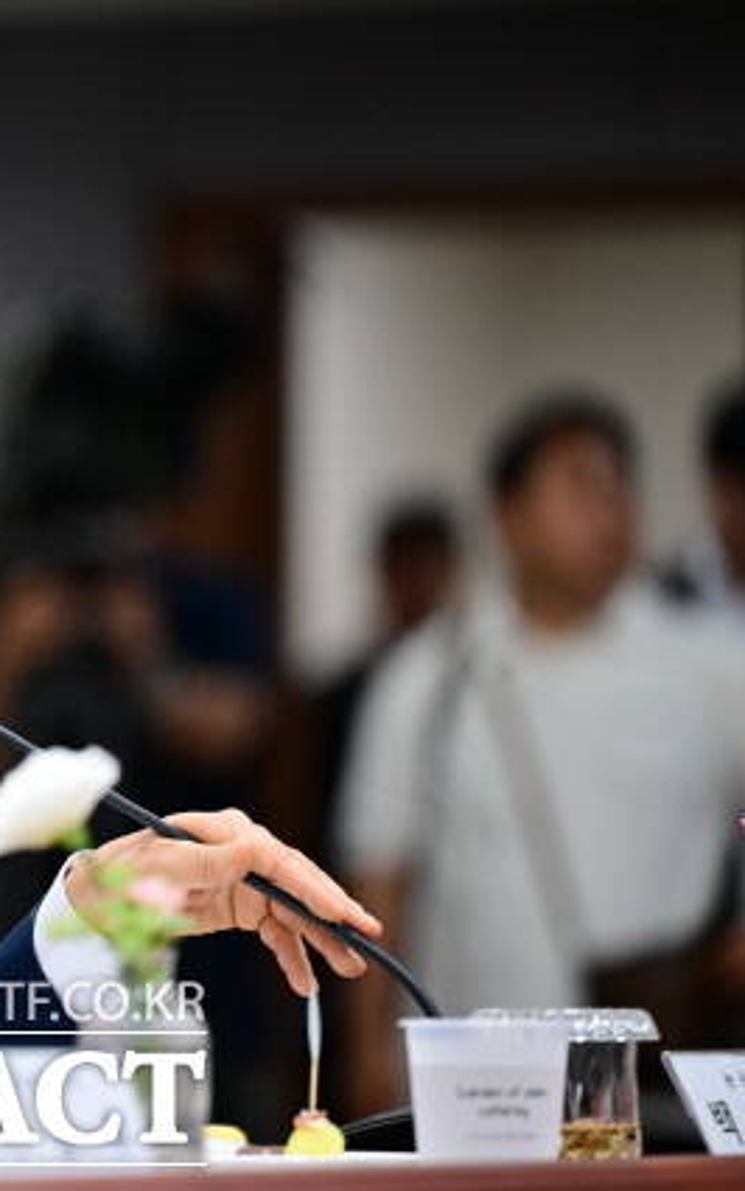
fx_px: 8730
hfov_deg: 4.9
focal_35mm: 269
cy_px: 596
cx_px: -102
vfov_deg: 7.8
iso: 2000
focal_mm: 175
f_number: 2.8
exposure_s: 1/200
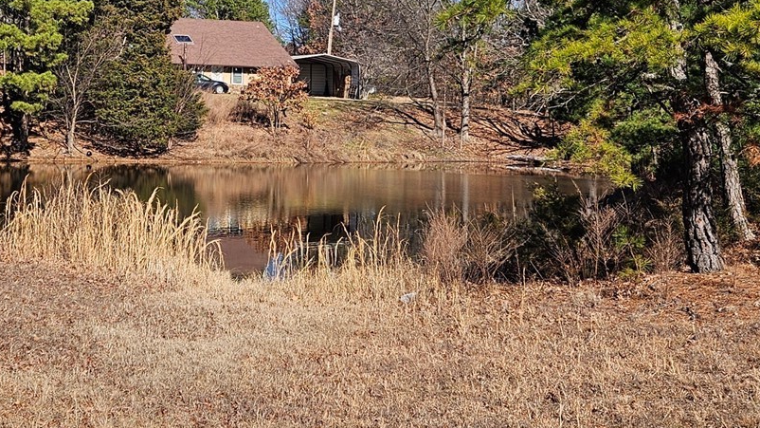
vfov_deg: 19.6
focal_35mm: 60
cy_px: 33
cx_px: 216
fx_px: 1209
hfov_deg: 34.4
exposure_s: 1/2071
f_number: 1.8
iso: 25
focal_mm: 5.4
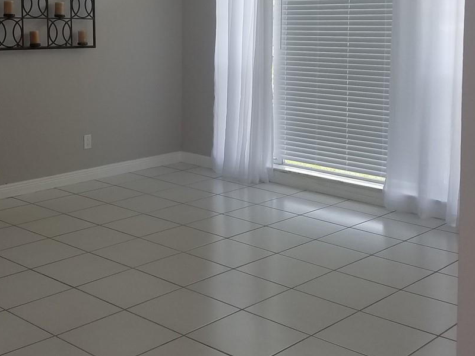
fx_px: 714
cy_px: 50
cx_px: 193
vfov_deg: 27.2
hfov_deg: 36.7
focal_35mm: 52
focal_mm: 4.2
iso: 50
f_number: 1.7
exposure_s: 1/332
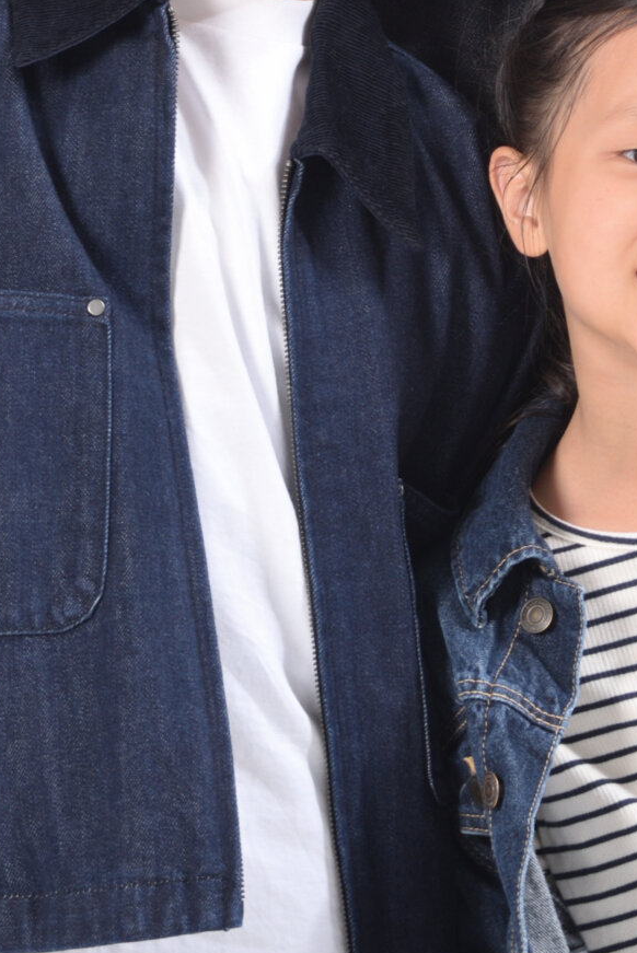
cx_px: 553
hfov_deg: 4.8
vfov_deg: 7.1
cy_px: 50
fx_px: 7631
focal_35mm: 288
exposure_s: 1/160
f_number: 8
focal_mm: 98
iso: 200
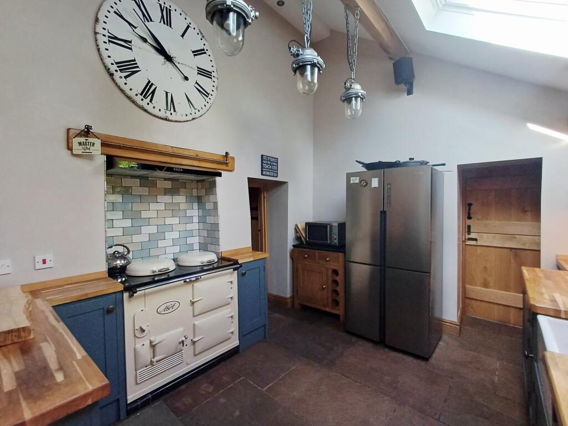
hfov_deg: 94.5
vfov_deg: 78.1
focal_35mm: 16
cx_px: 284
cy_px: 213
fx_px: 263
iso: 100
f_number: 2.2
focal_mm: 1.64
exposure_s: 1/50
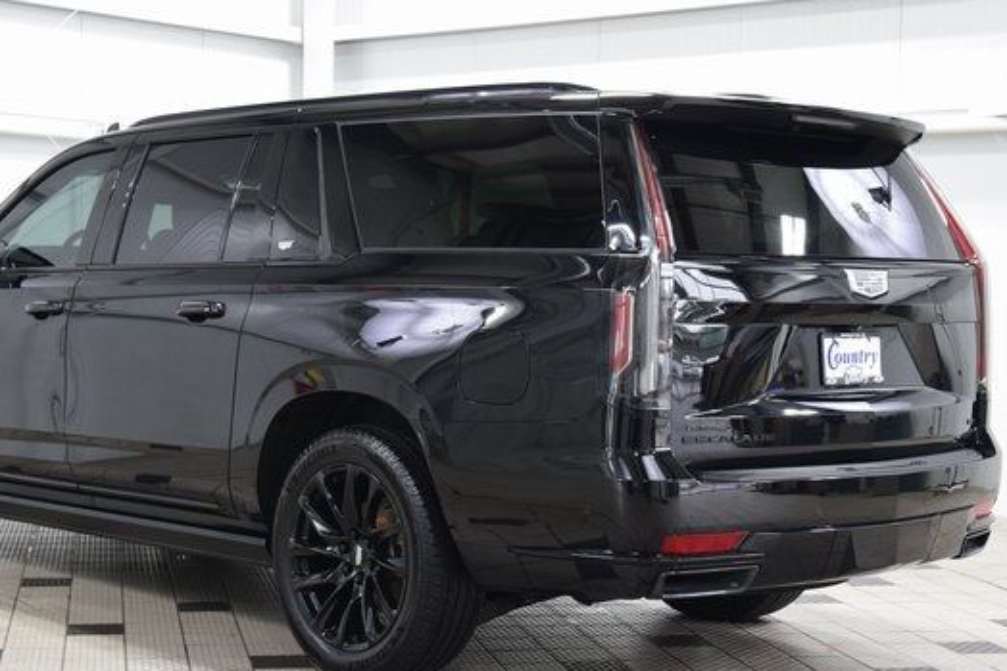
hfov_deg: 30.5
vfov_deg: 20.6
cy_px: 403
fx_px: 1845
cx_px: 415
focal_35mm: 66
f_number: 6.3
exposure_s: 1/15
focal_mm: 36
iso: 1100
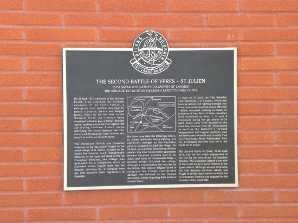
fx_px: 1110
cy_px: 112
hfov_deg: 15.3
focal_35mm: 129
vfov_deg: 11.5
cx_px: 149
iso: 123
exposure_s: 1/69
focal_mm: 23
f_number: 4.5
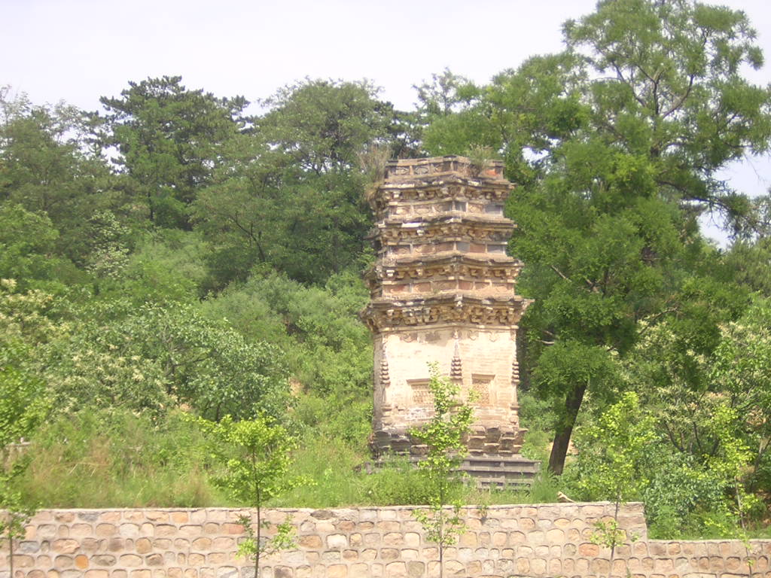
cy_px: 289
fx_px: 2405
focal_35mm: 108
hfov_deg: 18.2
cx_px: 386
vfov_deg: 13.7
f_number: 4.7
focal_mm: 14.1
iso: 100
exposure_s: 1/190
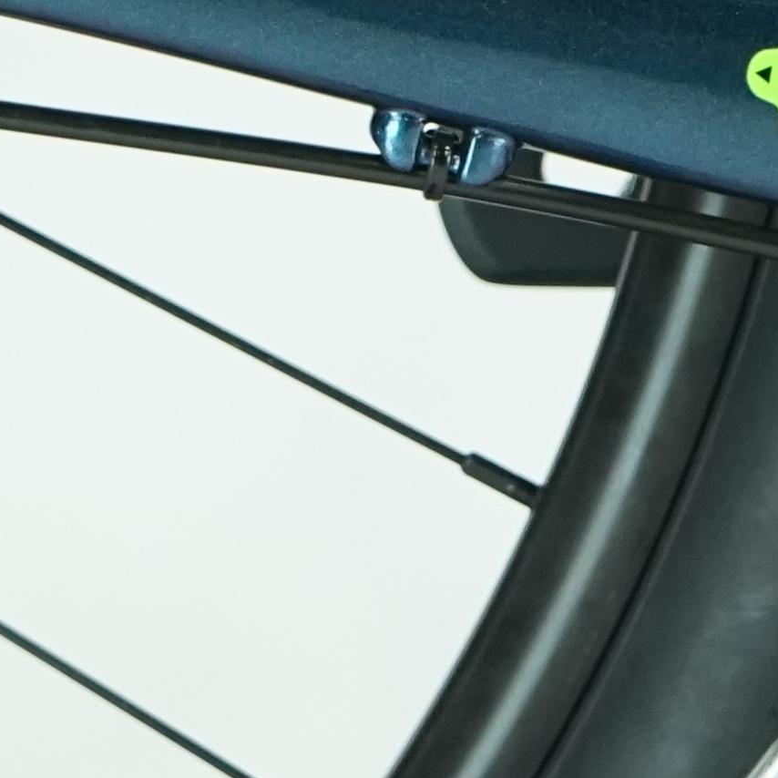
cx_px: 685
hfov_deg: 4.4
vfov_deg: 4.4
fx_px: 10019
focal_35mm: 394
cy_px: 277
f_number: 5.6
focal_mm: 66
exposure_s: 1/200
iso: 1600
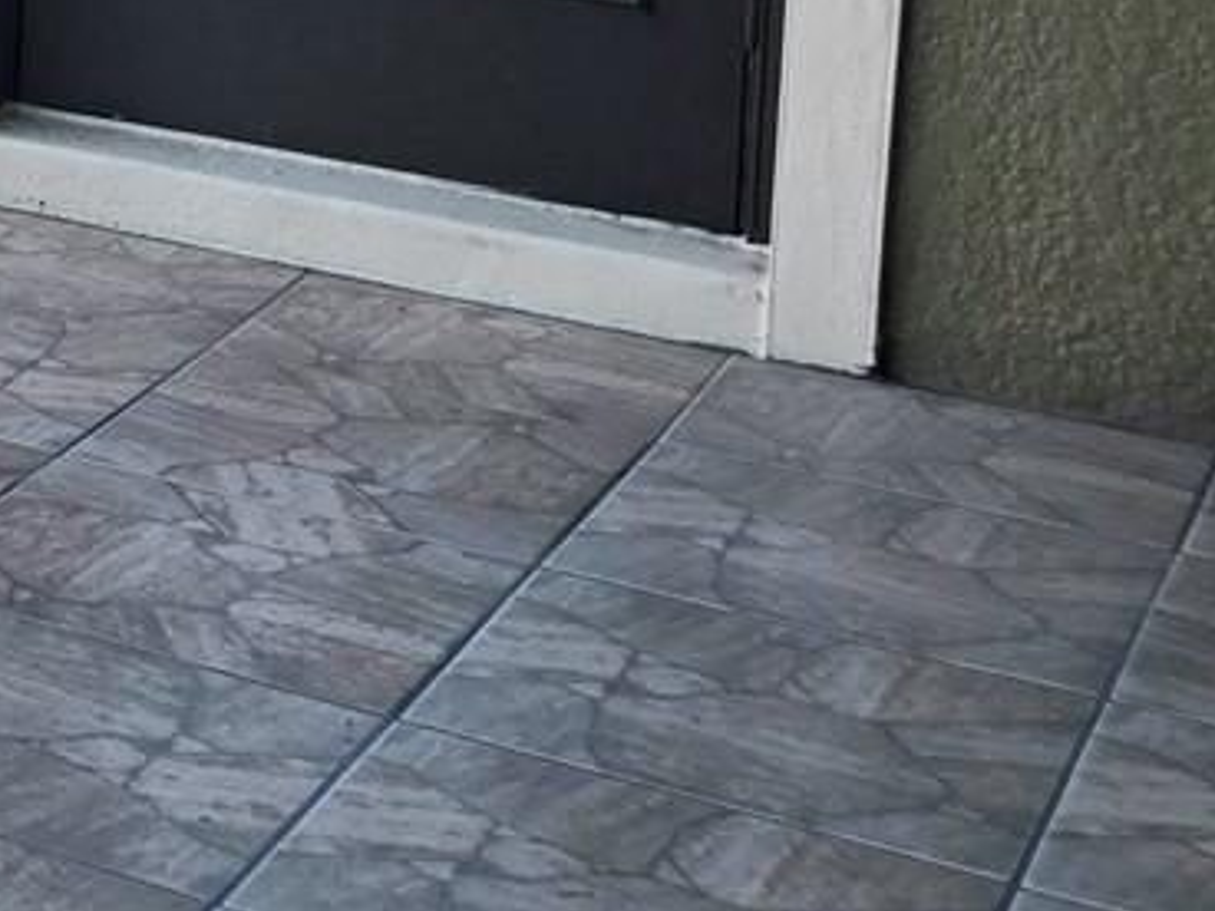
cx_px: -1360
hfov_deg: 15.1
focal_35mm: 100
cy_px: -538
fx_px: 3510
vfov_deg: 13.7
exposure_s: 1/182
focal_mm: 6.3
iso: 12
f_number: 1.7
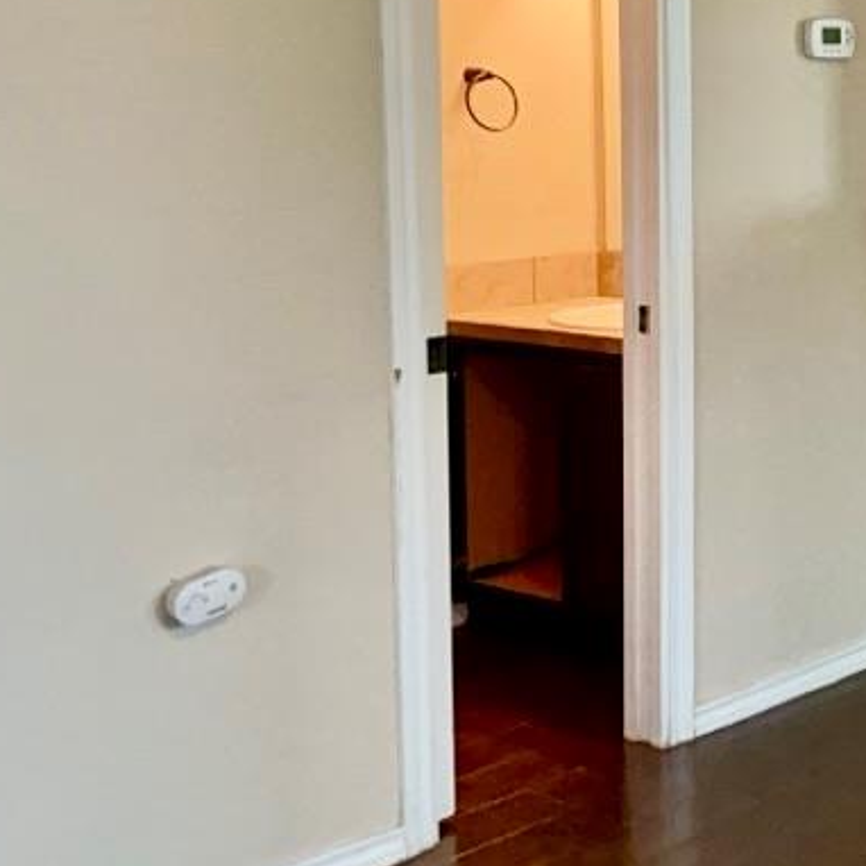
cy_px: 220
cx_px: 1059
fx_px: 1811
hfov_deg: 24.2
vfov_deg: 26.6
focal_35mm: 64
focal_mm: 3
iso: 200
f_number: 1.8
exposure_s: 1/60
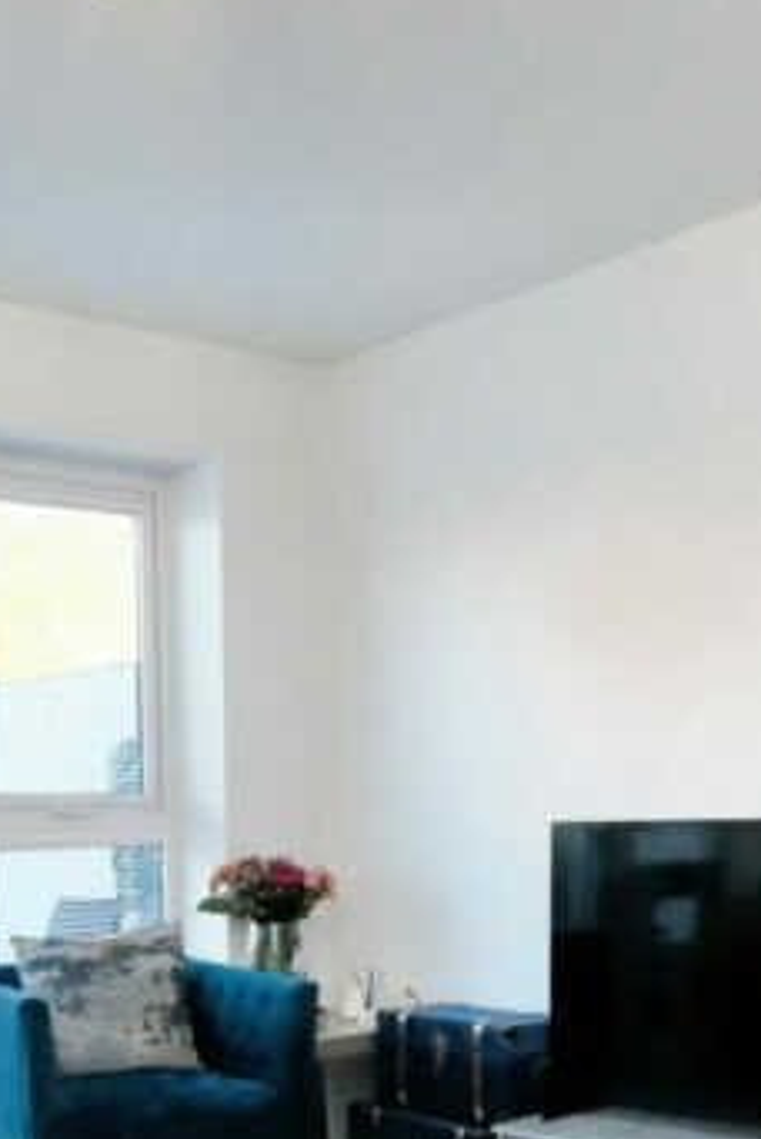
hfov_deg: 28.7
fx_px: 1424
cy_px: 937
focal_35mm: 45
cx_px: 63
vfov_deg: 41.4
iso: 4000
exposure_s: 1/400
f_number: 5.6
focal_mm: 10
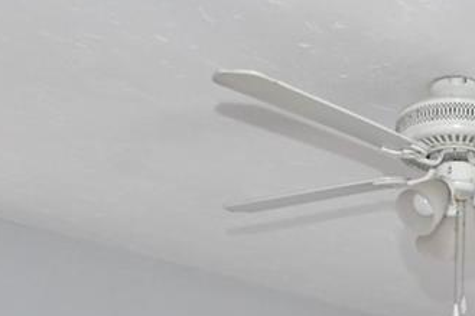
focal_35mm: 68
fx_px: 897
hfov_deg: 27.6
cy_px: 641
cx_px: 500
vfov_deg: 15.6
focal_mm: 14
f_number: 4
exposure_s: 1/60
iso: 450
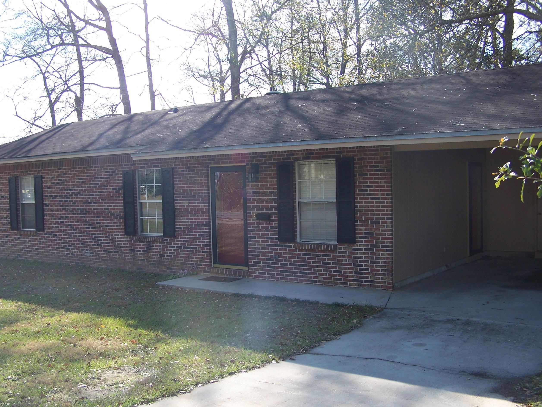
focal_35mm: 39
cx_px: 271
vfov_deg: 36.8
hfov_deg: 47.9
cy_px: 208
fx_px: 611
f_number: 2.8
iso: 80
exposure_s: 1/400
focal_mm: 6.3
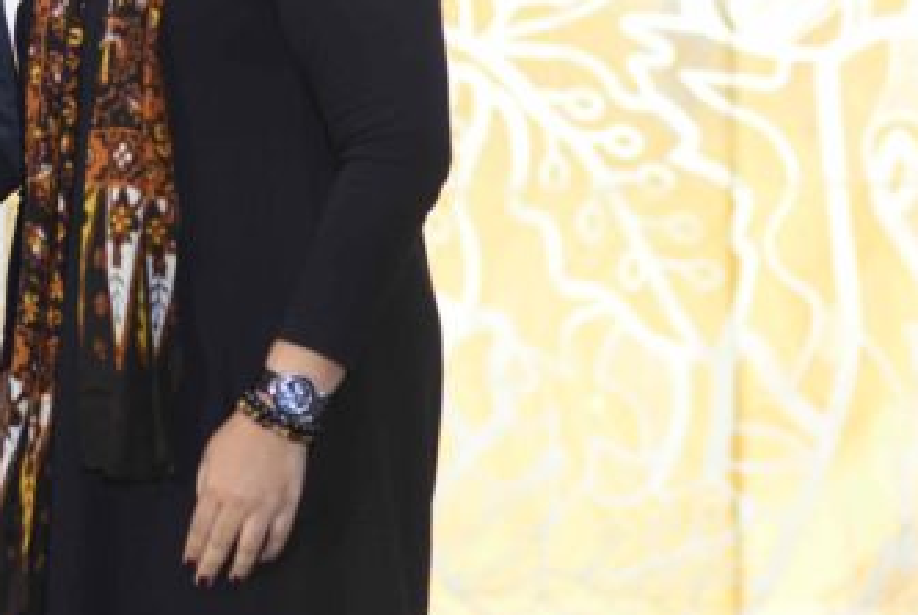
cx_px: -113
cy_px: 25
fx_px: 5209
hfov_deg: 10.0
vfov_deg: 6.7
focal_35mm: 204
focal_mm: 85
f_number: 2.5
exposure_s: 1/100
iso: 1600
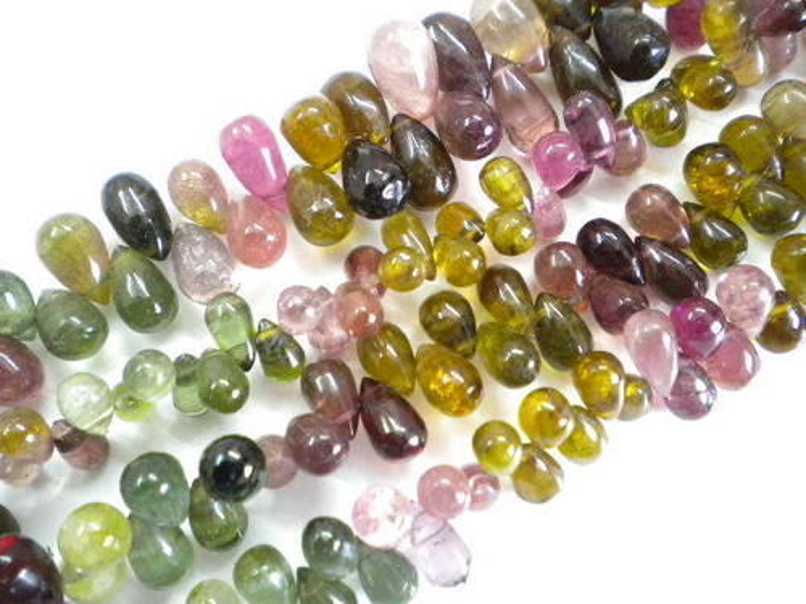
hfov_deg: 52.6
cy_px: 302
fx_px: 815
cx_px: 403
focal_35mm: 35
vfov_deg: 40.7
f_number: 3.1
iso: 400
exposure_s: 1/13
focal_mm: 6.3
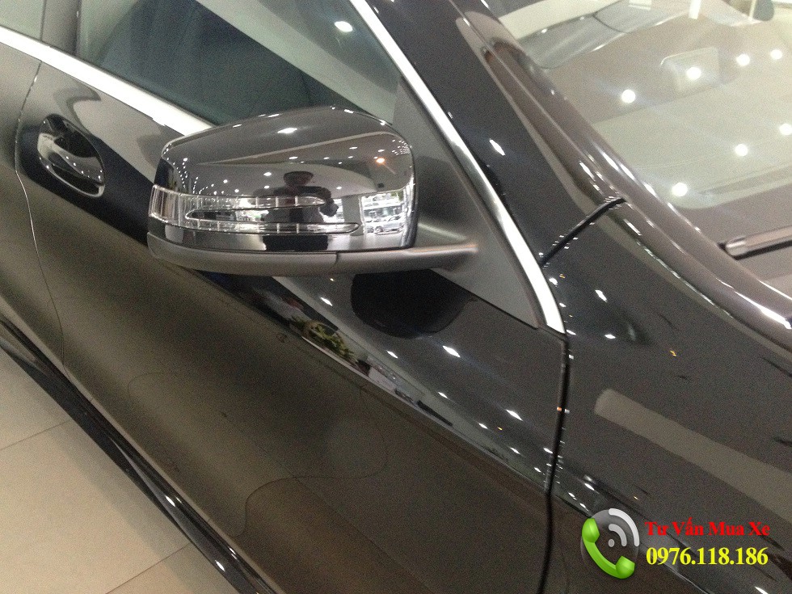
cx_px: 396
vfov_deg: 40.7
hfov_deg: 52.6
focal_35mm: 35
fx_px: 801
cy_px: 297
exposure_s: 1/20
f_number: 2.4
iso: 320
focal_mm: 4.28
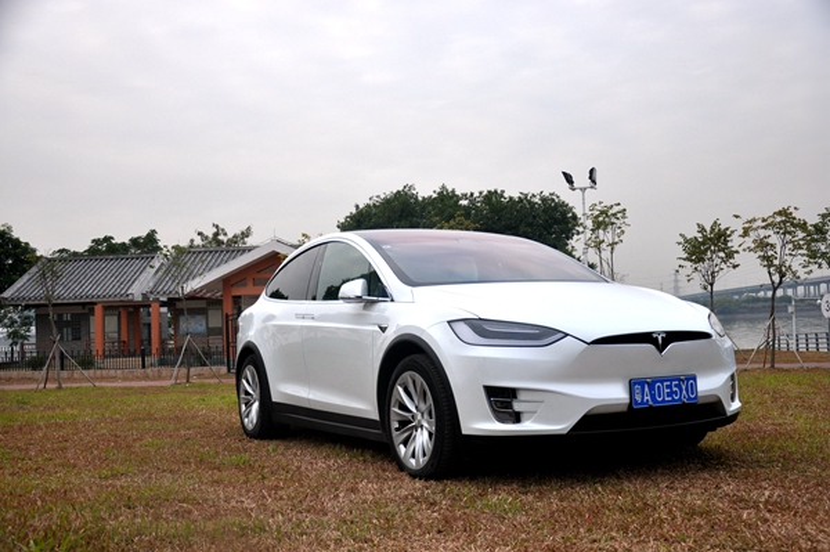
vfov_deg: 34.2
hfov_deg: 49.6
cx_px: 415
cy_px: 276
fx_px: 898
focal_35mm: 39
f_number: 4
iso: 200
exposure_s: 1/400
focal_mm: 26
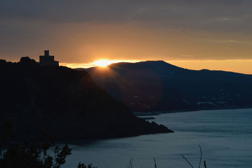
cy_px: 84
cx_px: 126
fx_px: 840
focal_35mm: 120
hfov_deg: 17.1
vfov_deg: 11.4
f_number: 16
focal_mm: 80
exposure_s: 1/100
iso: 320
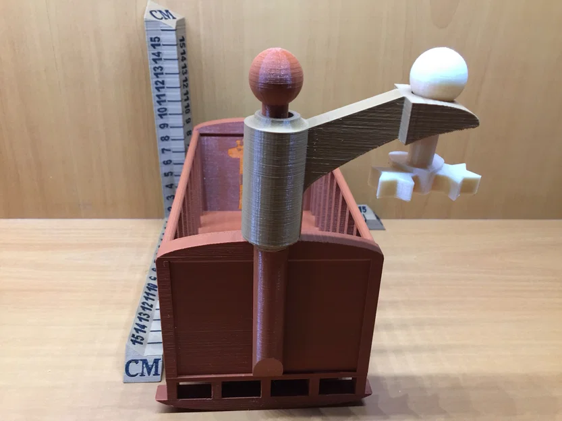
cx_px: 281
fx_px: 471
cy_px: 210
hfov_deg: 61.7
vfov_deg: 48.2
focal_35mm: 29
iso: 100
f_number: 2.2
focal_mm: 4.15
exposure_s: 1/15
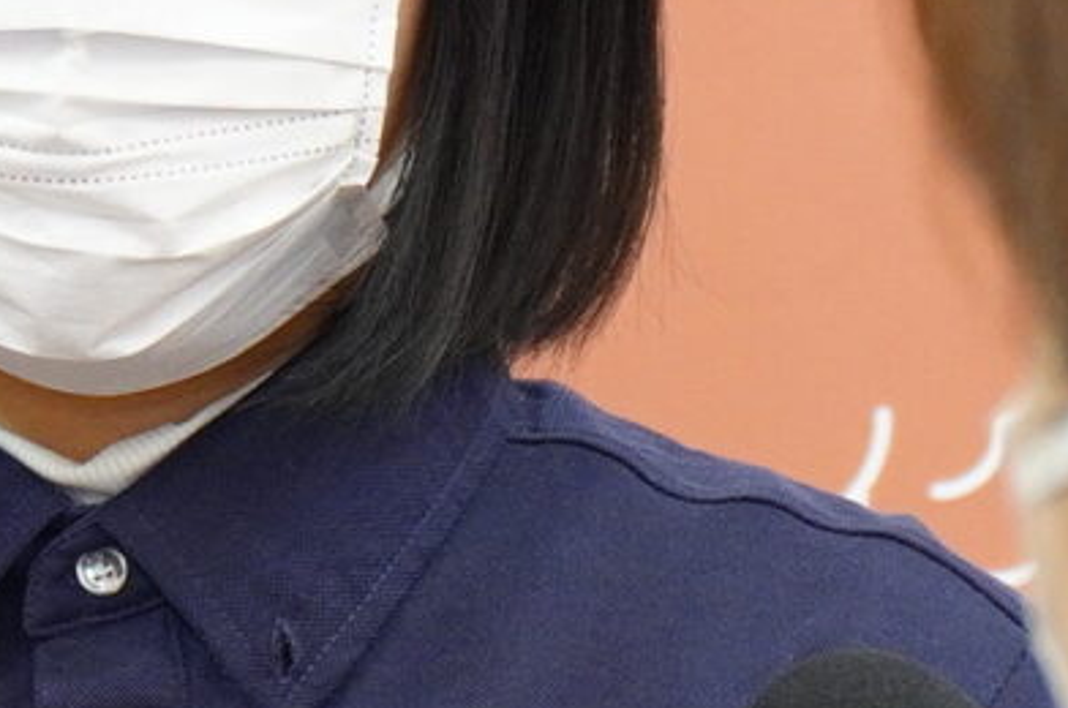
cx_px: 335
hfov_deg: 4.0
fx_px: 15105
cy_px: 452
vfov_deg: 2.7
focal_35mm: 510
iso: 800
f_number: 2.8
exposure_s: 1/125
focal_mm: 52
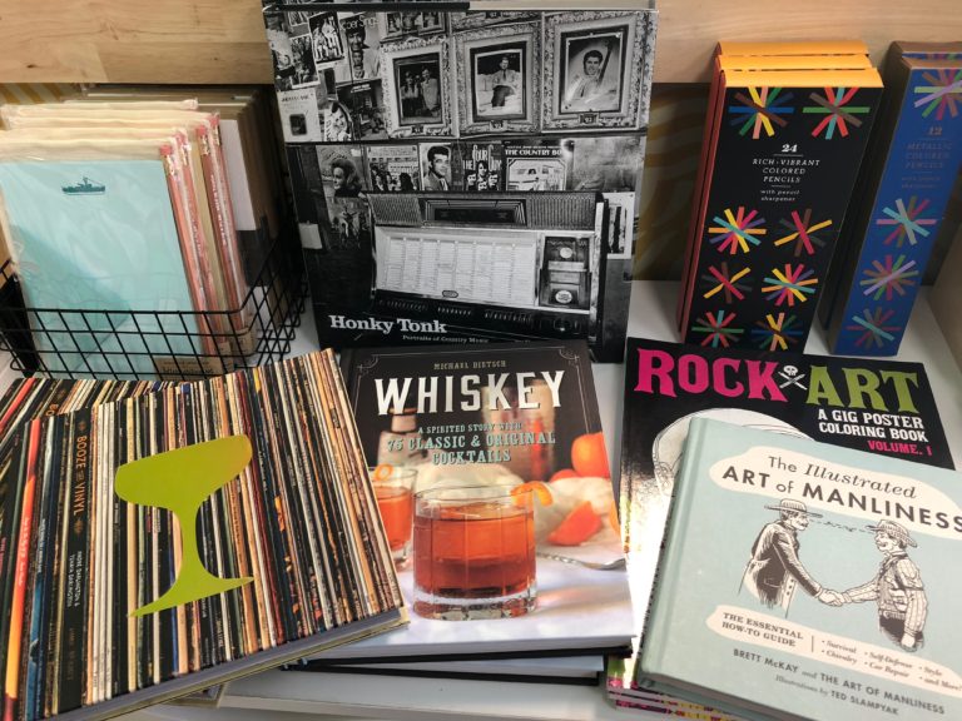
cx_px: 481
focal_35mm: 28
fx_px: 778
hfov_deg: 63.4
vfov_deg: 49.7
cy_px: 360
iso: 40
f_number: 1.8
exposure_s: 1/24
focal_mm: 3.99
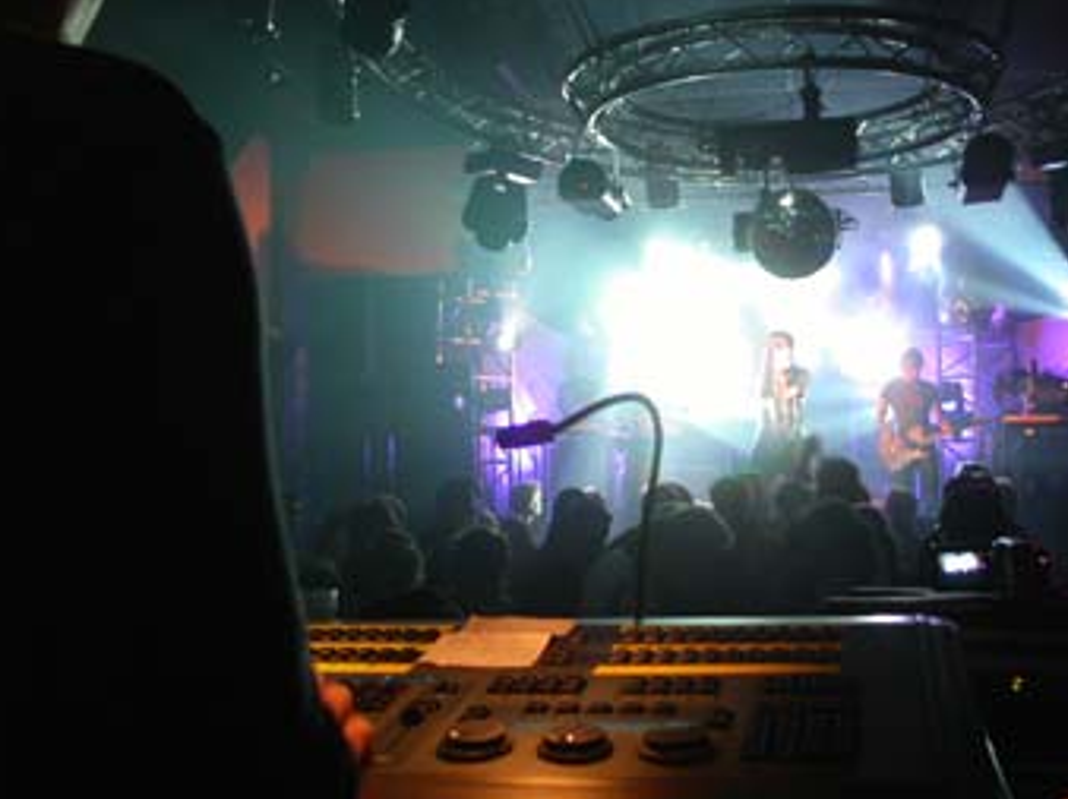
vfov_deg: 32.1
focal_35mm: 45
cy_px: 366
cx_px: 562
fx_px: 1387
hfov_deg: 42.1
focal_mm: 7.8
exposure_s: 1/10
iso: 200
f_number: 2.8
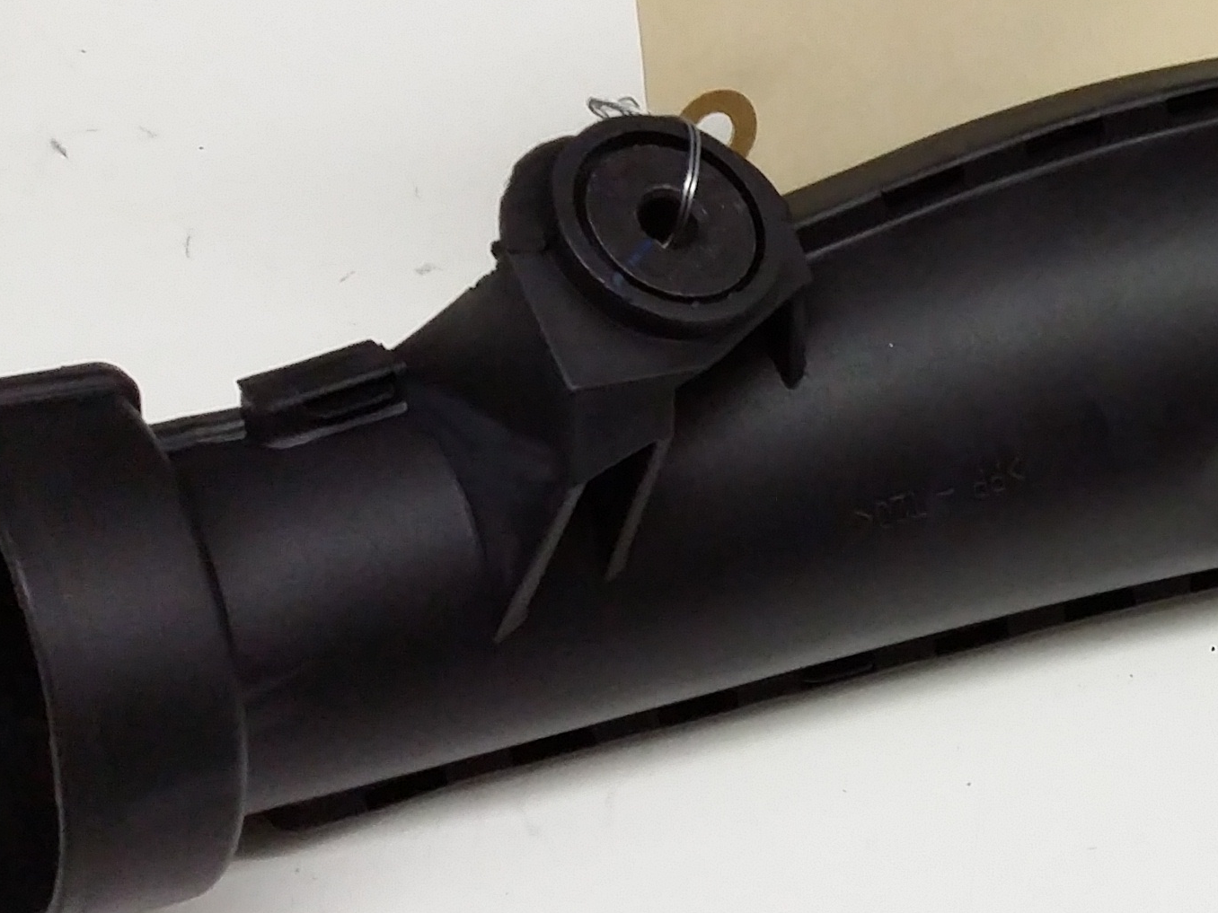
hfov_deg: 23.8
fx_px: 2709
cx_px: 1320
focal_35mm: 77
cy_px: 612
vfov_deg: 19.1
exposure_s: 1/17
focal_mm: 3.4
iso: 160
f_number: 2.4
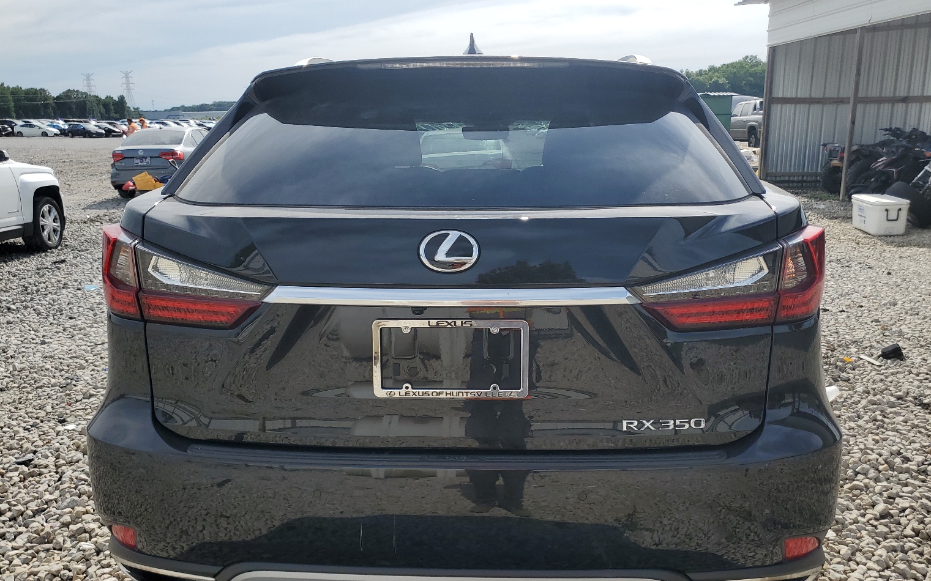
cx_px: 449
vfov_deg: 43.1
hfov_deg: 64.6
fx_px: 736
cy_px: 303
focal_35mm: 29
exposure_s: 1/3333
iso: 50
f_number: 1.5
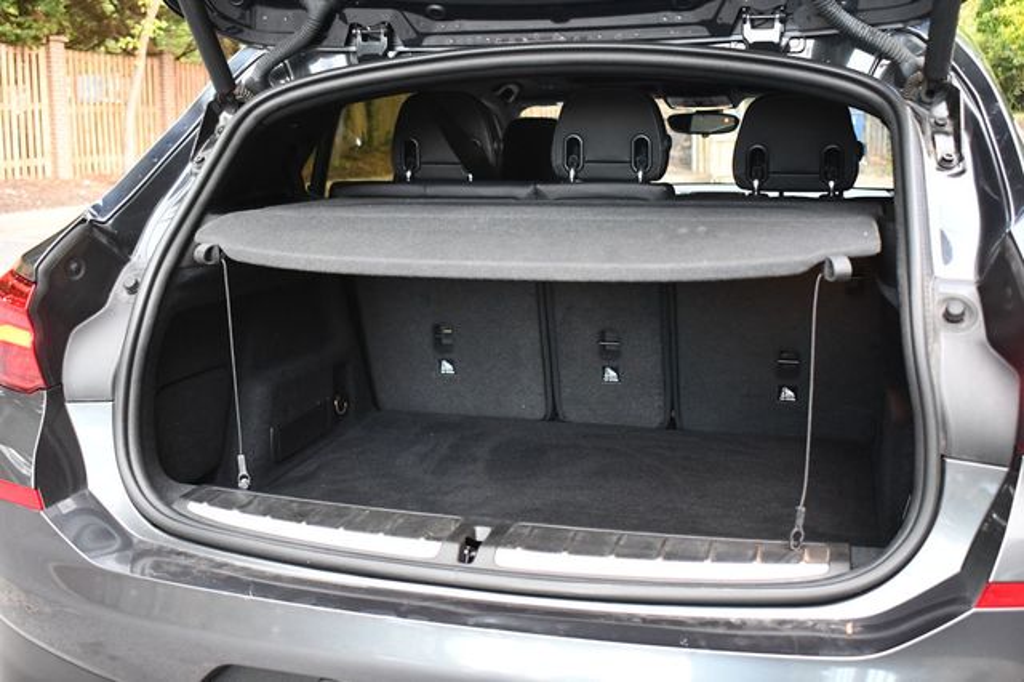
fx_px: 1052
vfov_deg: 35.9
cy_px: 341
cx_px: 512
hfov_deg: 51.9
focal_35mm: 37
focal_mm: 25
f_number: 4
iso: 3200
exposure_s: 1/100
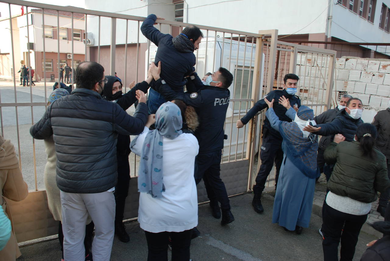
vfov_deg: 43.7
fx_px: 325
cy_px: 130
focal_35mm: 30
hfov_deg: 61.9
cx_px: 195
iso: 200
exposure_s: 1/100
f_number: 5
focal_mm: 20
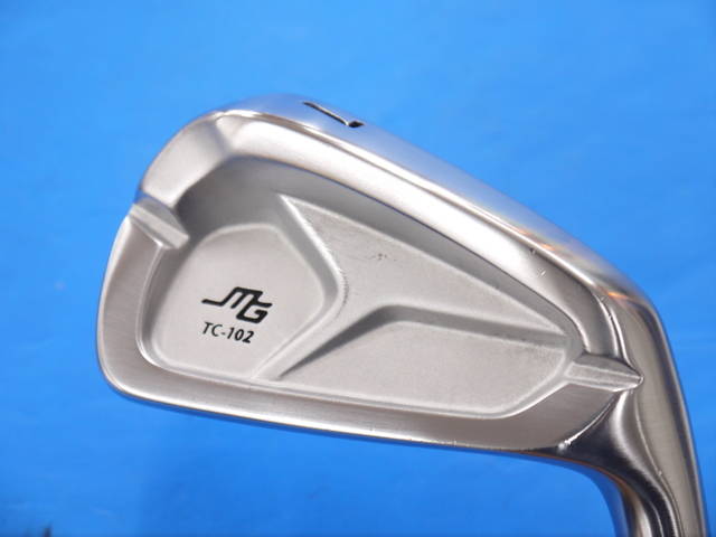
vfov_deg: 17.6
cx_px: 358
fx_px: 1737
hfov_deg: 23.3
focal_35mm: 84
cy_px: 268
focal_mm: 42
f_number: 5.6
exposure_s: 1/80
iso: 500
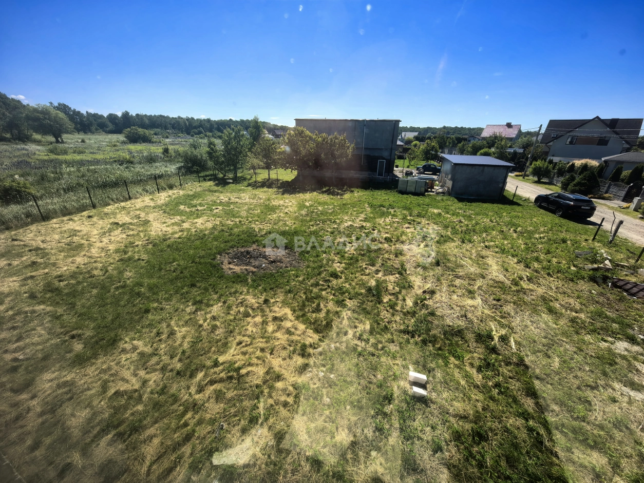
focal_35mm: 13
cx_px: 322
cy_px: 242
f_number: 2.2
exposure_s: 1/1504
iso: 50
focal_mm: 1.76
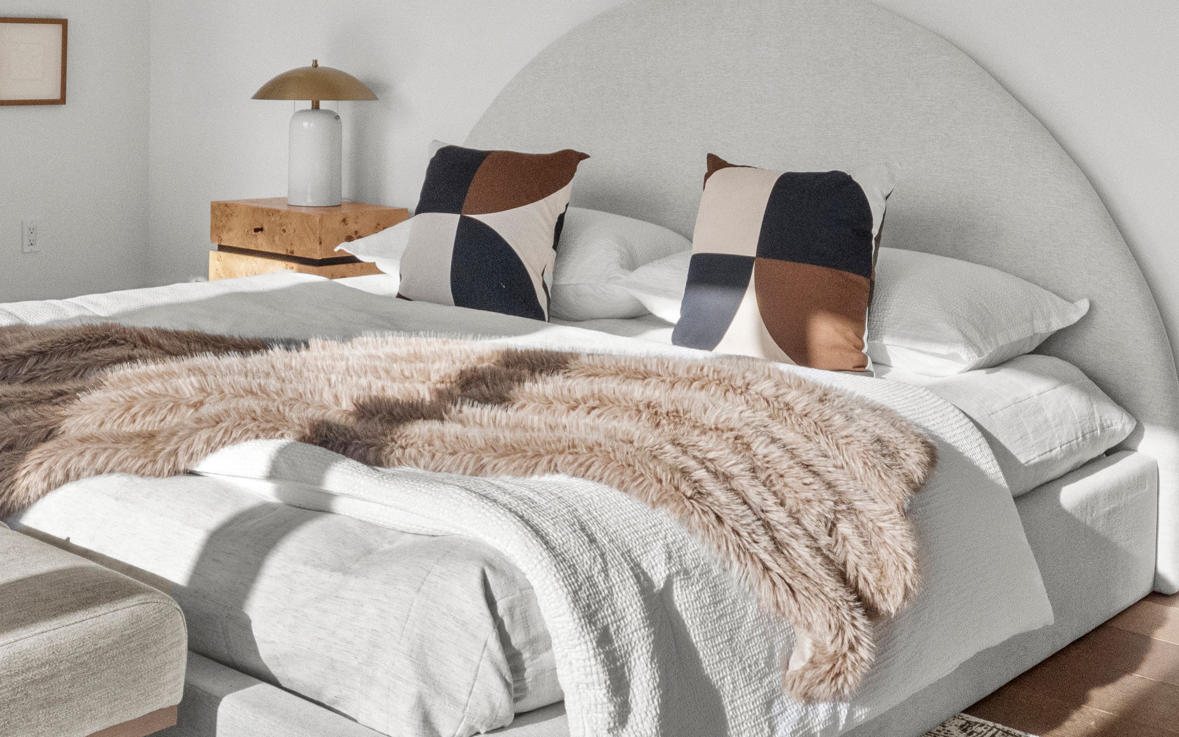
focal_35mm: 50
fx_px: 1620
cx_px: 426
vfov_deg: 24.7
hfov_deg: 39.7
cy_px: 32
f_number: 11
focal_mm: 14.7
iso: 1600
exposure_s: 1/3200
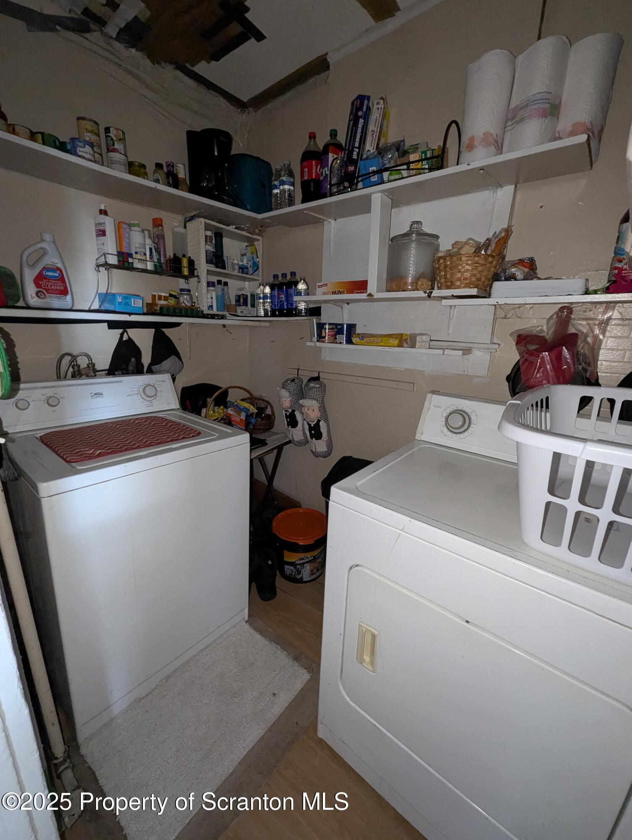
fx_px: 316
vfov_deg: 106.1
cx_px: 316
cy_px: 420
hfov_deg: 90.0
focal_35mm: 13
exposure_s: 1/27.3
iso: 463
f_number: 2.2
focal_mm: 1.95
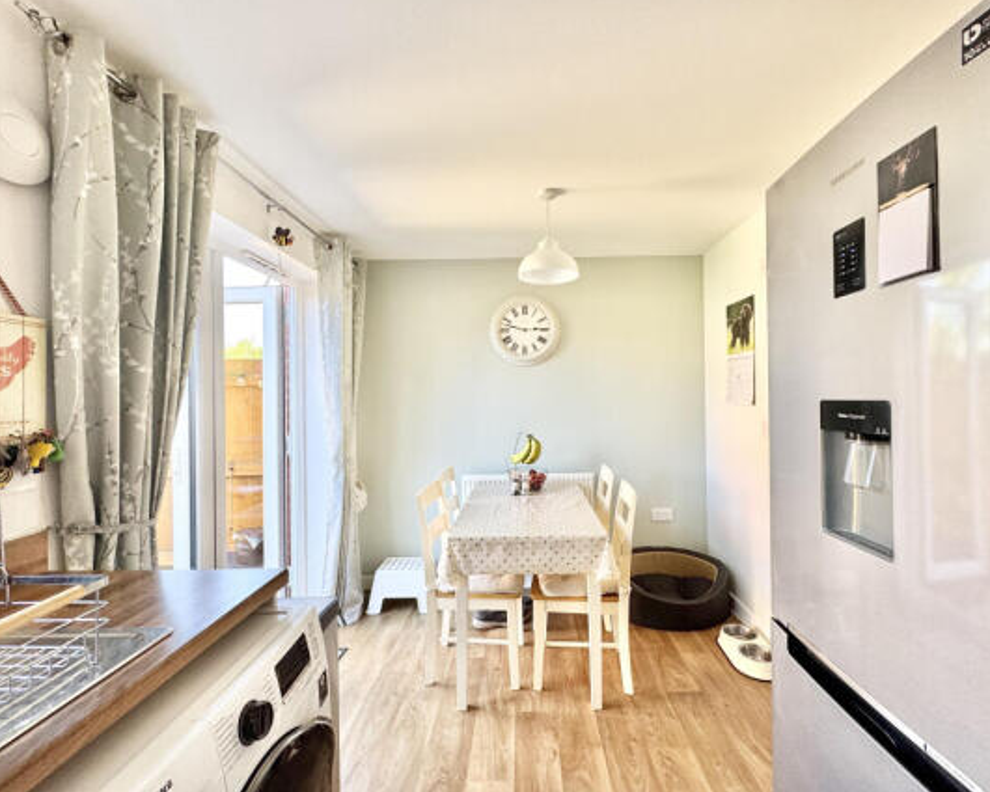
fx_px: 440
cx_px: 523
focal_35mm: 15
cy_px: 396
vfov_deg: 84.1
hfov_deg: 96.7
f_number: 2.2
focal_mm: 2.22
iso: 80
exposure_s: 1/99
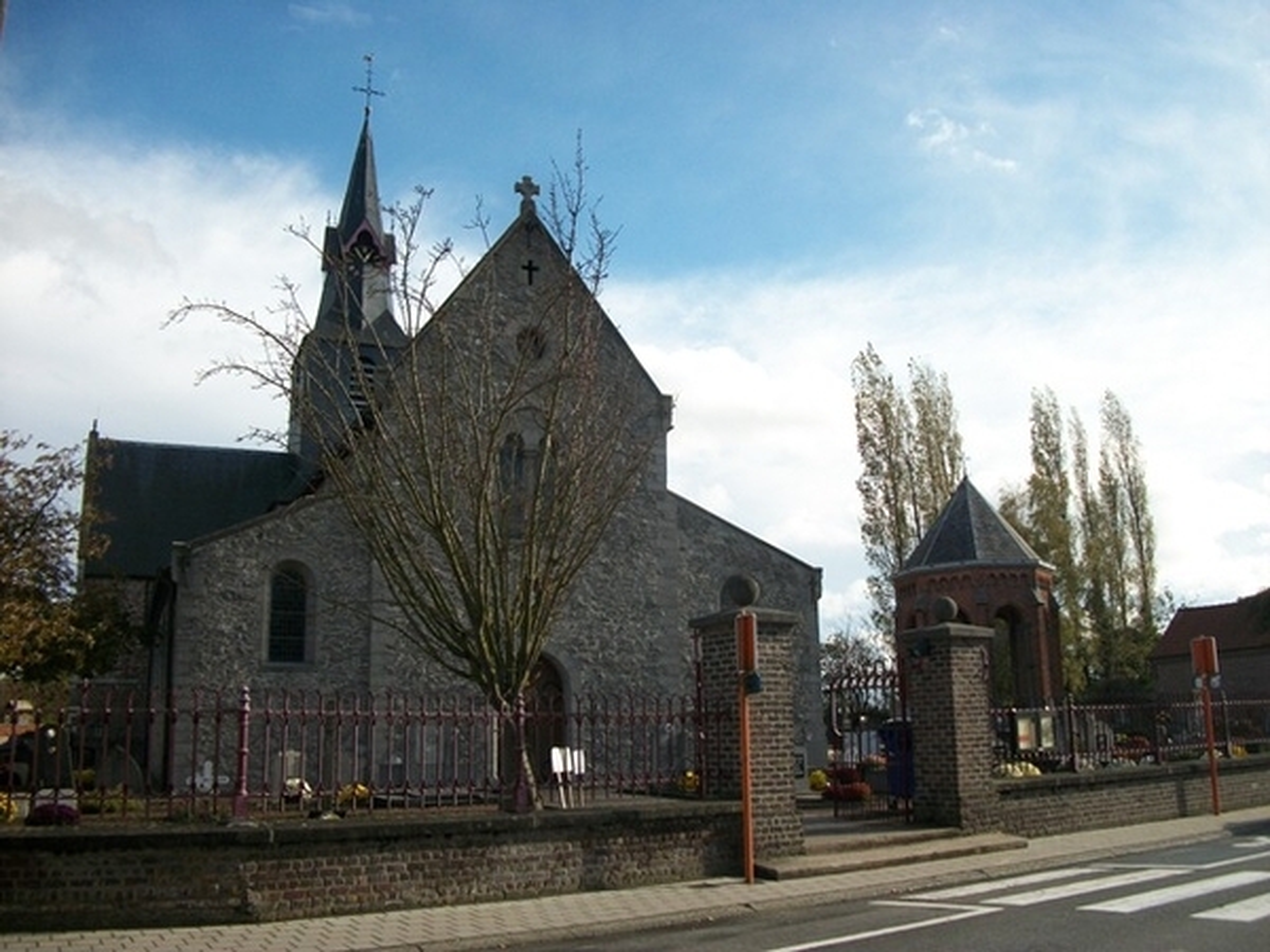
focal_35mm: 32
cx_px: 635
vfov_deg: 44.2
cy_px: 476
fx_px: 1174
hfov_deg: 56.8
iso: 80
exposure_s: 1/125
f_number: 8.8
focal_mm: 5.7
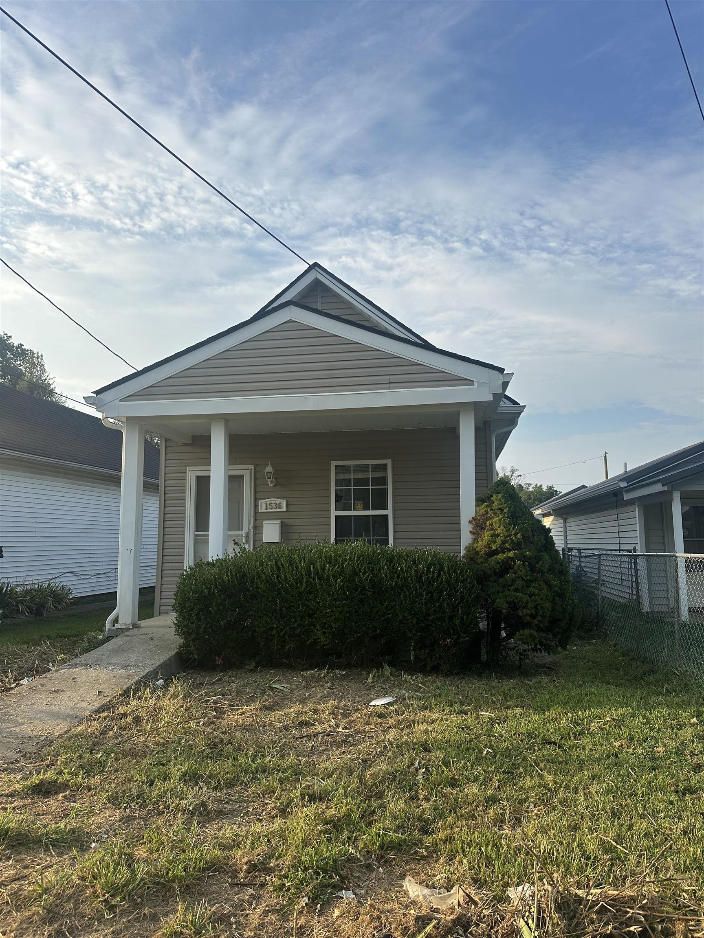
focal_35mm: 24
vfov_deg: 71.6
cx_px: 352
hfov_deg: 56.8
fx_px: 651
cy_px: 469
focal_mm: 6.86
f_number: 1.78
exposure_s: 1/2591
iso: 80
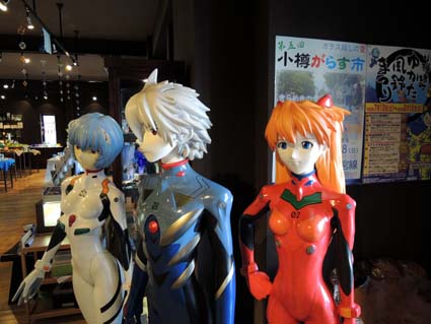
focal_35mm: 24
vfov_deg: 56.8
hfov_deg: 71.6
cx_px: 216
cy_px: 162
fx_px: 299
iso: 320
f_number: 2.8
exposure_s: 1/30
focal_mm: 4.3
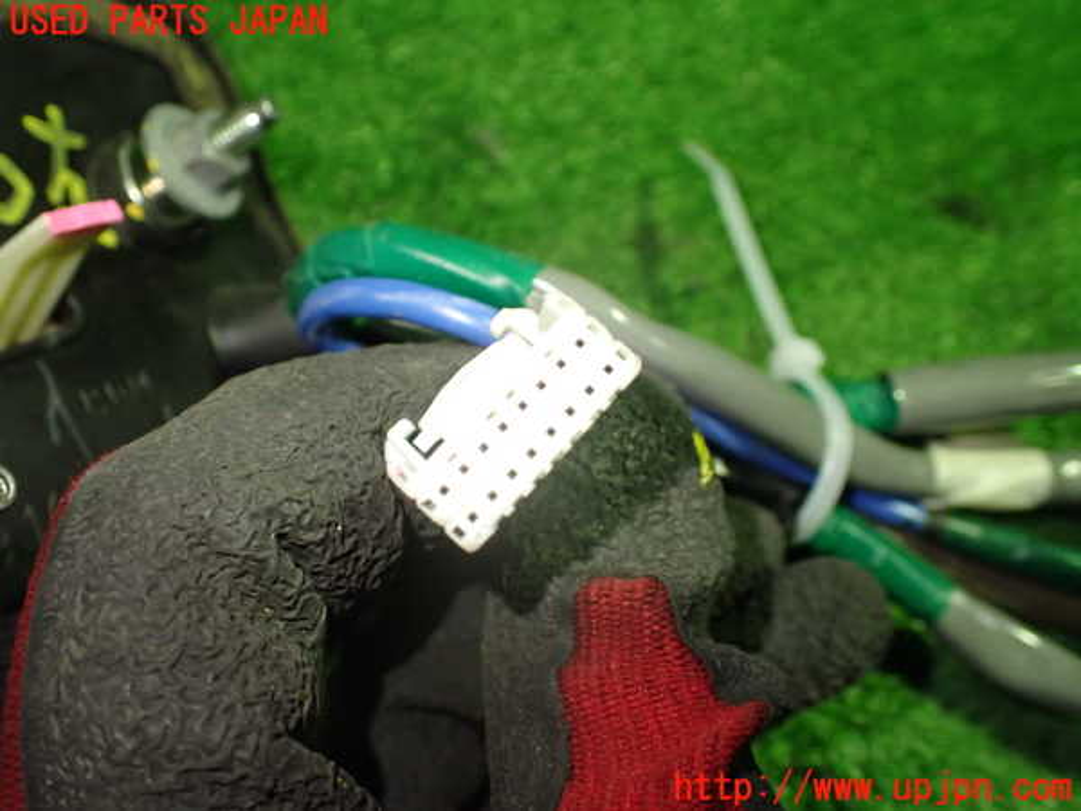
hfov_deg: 60.0
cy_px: 406
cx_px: 540
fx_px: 937
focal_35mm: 30
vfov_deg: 46.8
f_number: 2.3
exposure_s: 1/125
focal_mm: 5.4
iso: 500
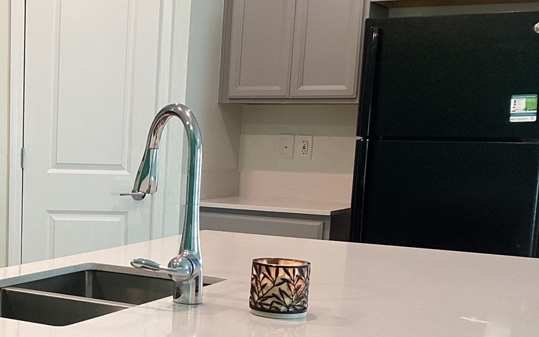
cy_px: 305
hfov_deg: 30.3
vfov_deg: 19.6
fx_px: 955
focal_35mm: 65
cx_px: 69
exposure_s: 1/60
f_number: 2.4
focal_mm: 3.3
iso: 100
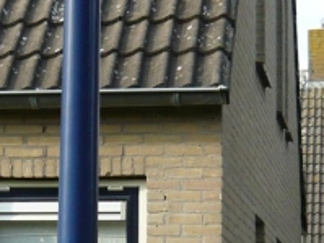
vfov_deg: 8.7
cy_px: 158
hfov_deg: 11.5
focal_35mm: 170
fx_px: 1590
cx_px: -36
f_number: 2.8
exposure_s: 1/400
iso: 100
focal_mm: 5.5
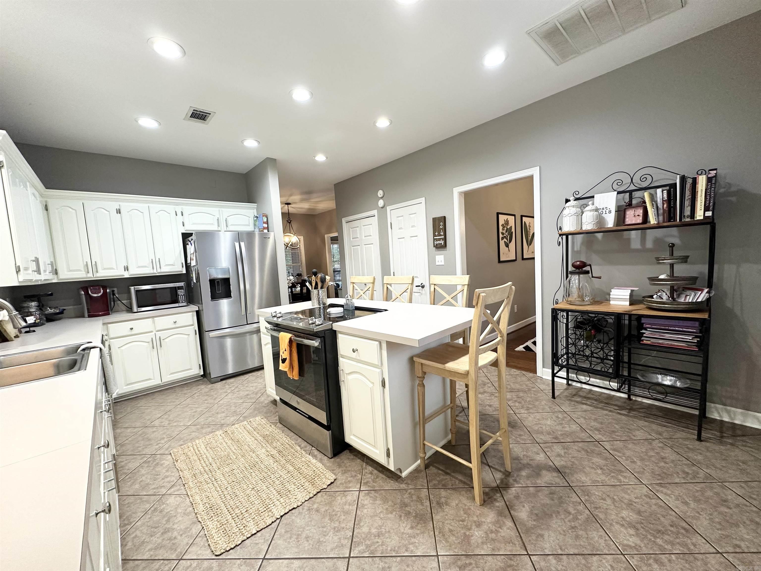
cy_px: 286
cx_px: 380
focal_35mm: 14
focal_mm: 2.22
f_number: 2.2
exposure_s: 1/60
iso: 200
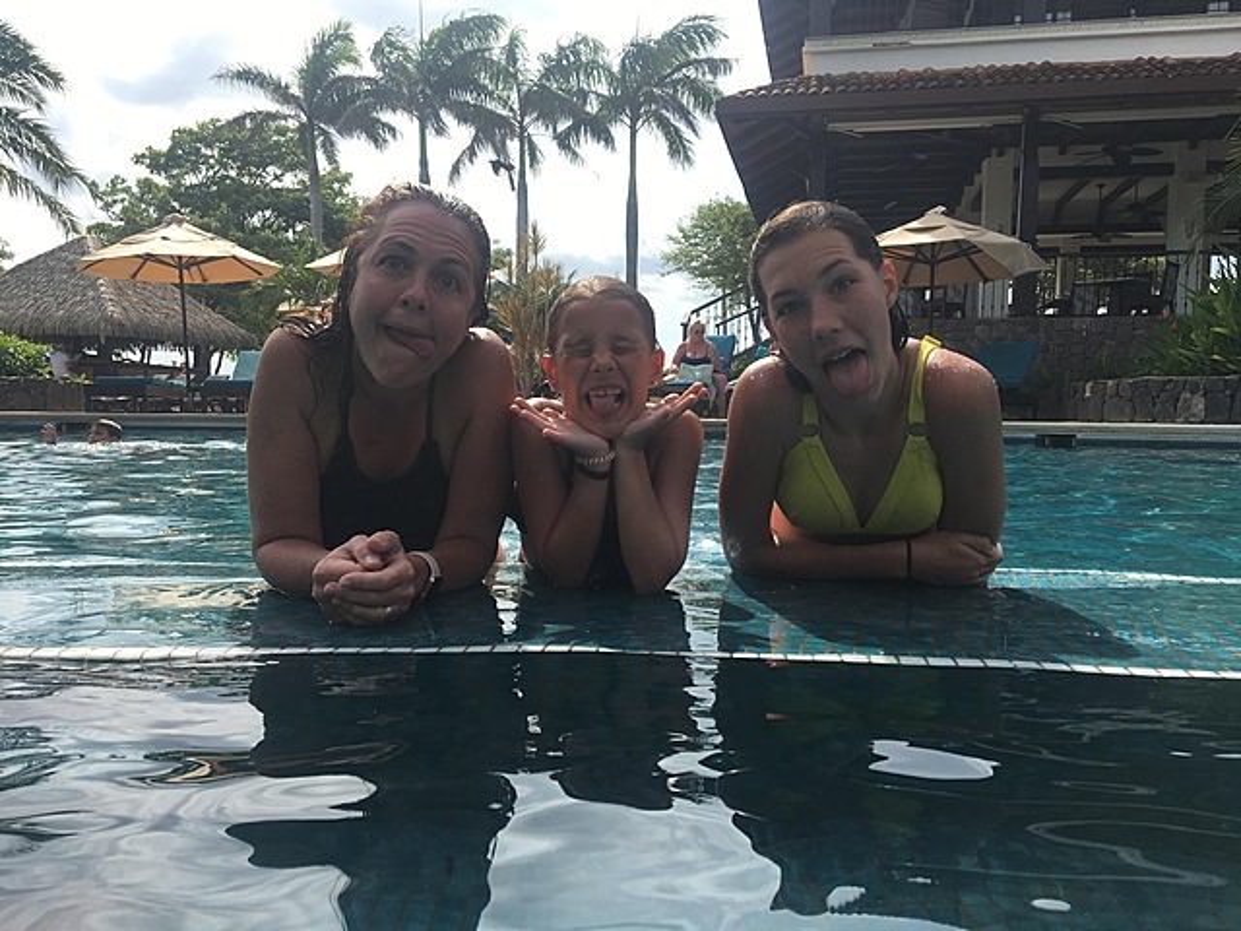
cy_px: 466
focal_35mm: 29
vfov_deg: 48.2
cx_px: 620
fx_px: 1040
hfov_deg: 61.7
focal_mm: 4.15
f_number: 2.2
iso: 25
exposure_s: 1/1261
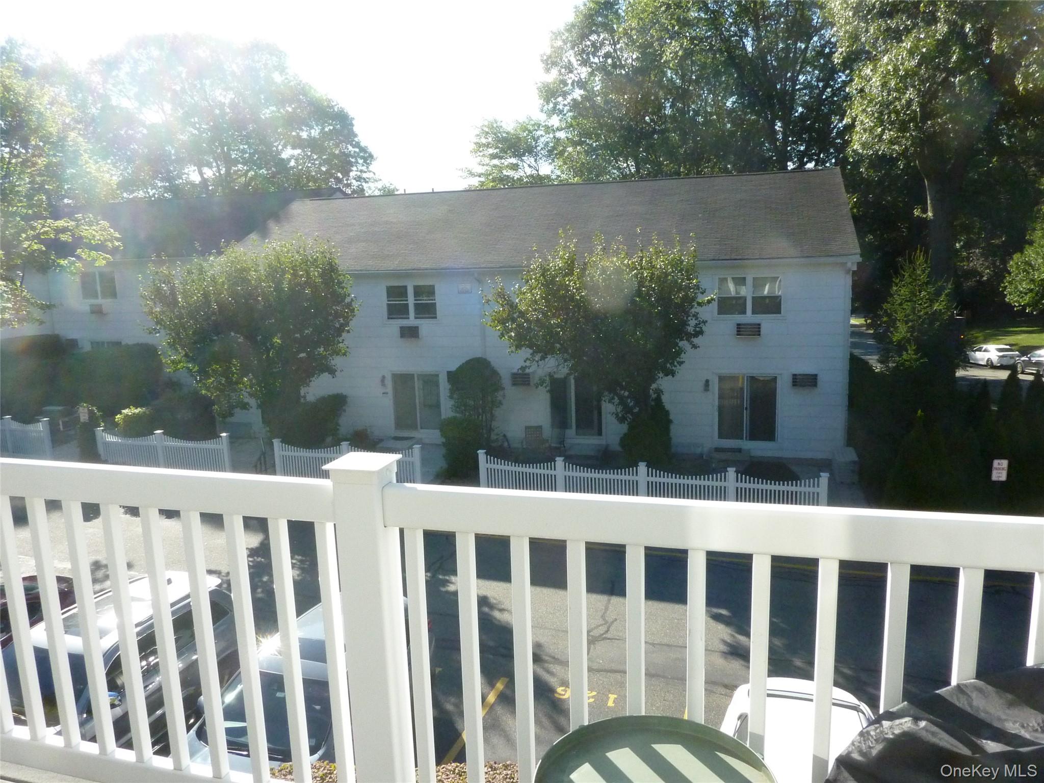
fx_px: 754
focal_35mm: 25
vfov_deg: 54.9
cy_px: 392
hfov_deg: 69.4
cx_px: 522
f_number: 5.6
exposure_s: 1/800
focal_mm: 4.1
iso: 400
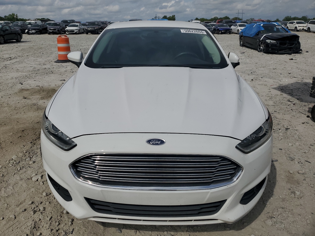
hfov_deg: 67.3
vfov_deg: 53.1
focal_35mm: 26
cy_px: 118
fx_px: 237
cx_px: 158
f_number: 1.5
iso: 50
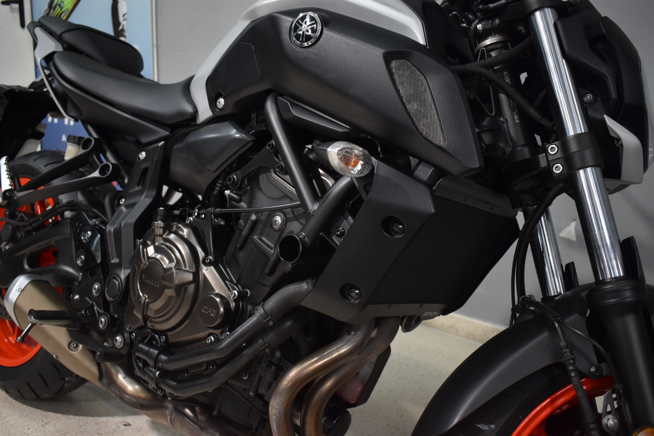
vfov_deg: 40.0
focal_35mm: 33
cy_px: 218
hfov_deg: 57.2
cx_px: 327
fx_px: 599
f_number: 3.8
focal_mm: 22
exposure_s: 1/60
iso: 800
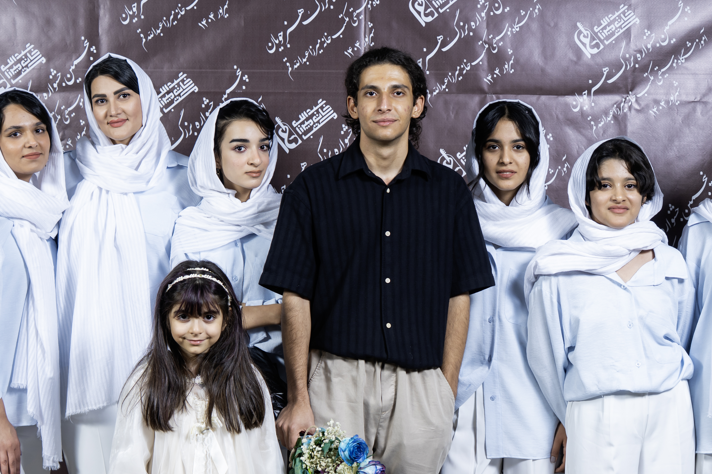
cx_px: 368
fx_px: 1246
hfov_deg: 31.9
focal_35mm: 63
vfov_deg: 21.6
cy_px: 276
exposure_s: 1/125
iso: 320
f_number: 4
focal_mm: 46
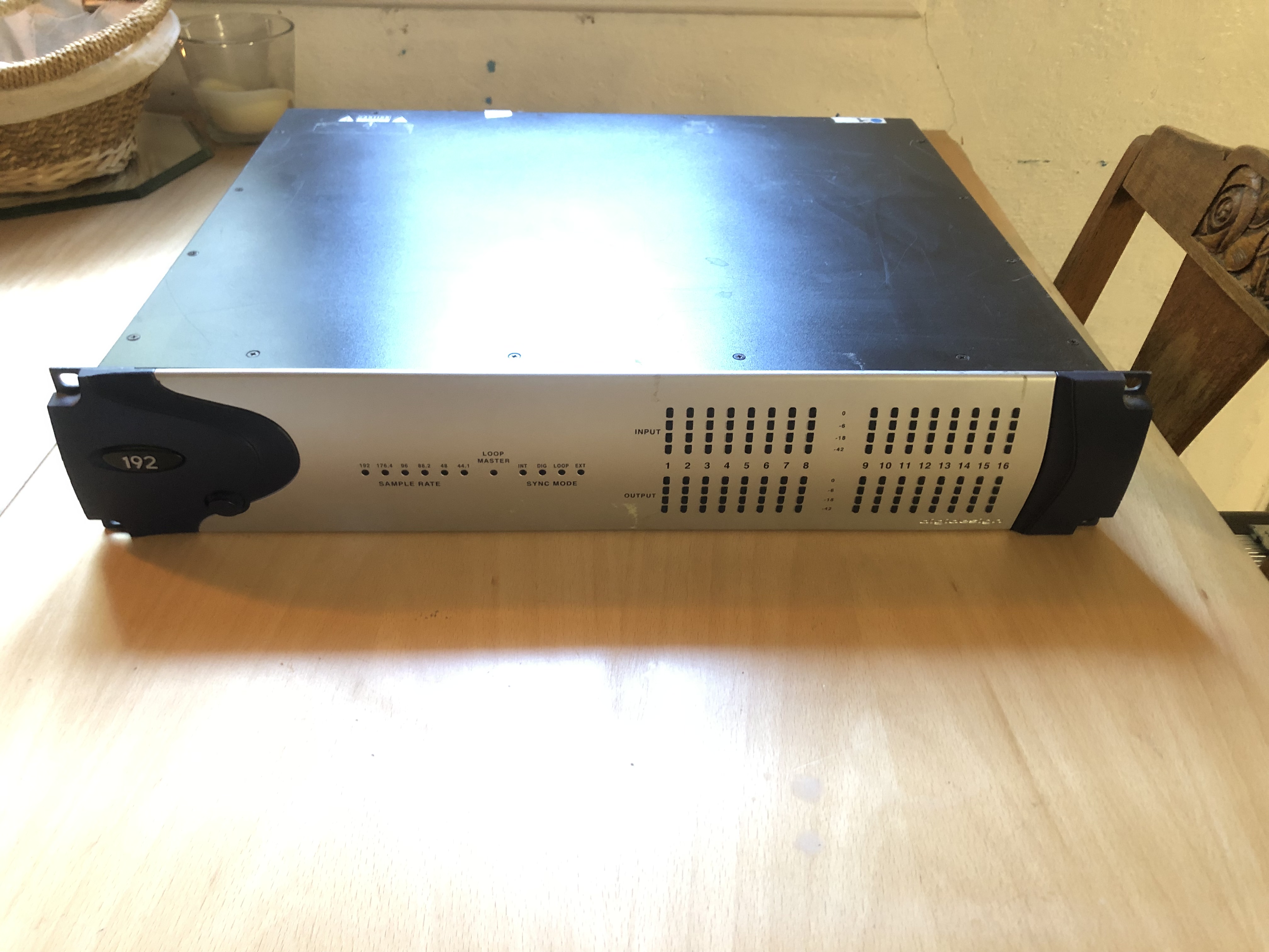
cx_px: 634
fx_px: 1026
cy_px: 476
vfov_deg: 49.7
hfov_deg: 63.4
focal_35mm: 28
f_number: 1.8
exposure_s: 1/6
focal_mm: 3.99
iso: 80
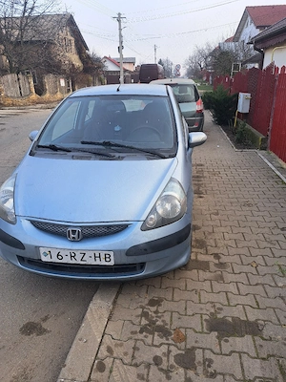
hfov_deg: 56.8
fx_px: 264
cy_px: 191
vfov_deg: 71.6
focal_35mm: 24
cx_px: 143
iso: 50
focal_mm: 5.23
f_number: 1.8
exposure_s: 1/167
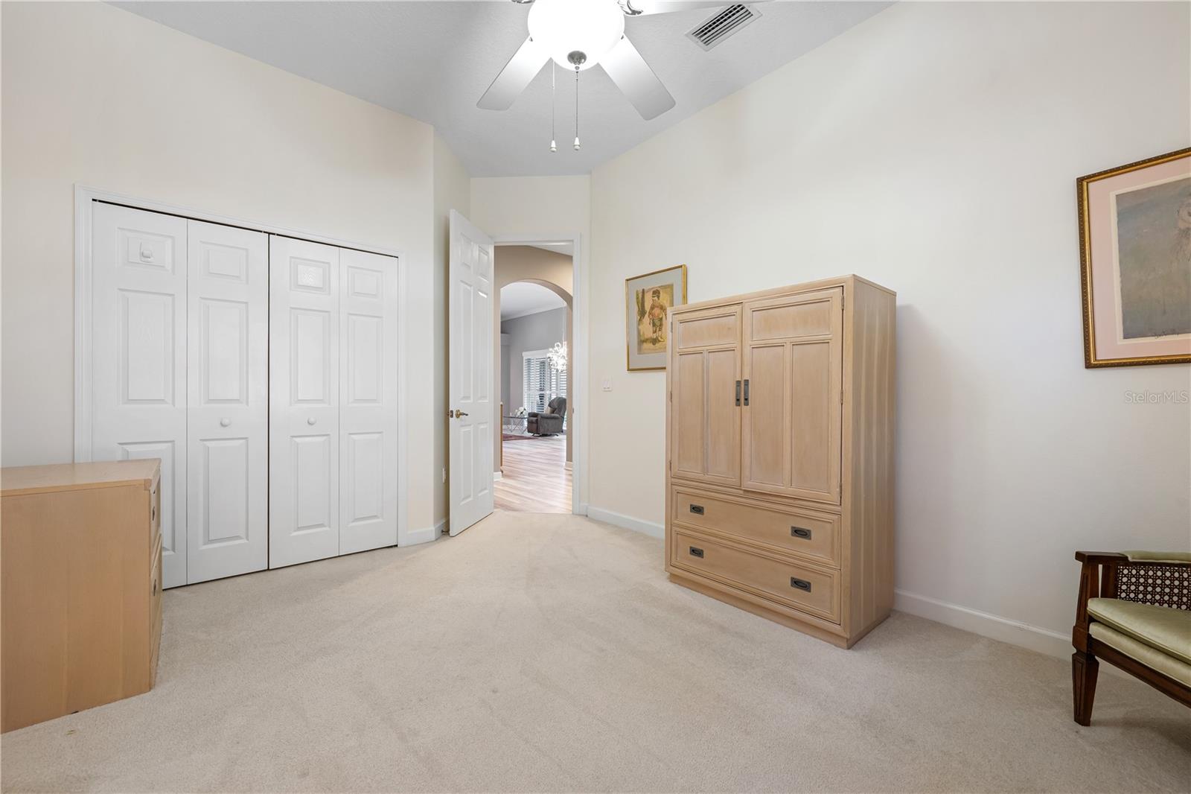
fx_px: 496
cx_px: 596
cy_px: 397
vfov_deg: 77.3
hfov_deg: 100.4
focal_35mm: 15
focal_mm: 15
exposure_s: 1/10
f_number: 8
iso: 500
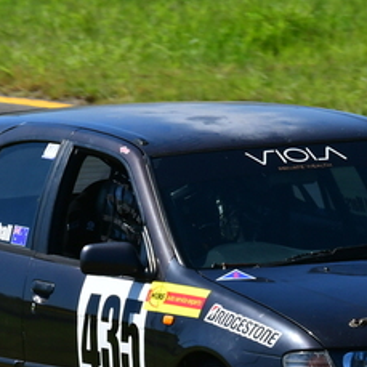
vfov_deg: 0.9
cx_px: 234
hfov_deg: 0.9
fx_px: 22418
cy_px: 196
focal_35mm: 1869
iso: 500
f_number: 13
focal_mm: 420
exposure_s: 1/640
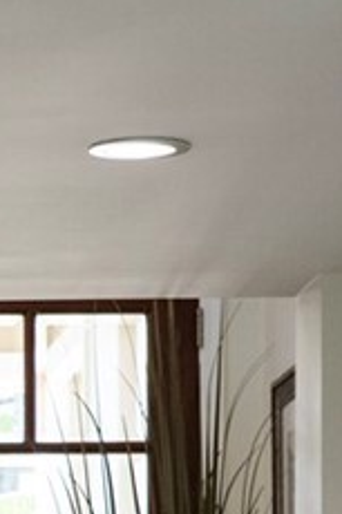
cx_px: -360
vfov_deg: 8.5
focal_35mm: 236
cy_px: 849
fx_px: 3368
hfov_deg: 5.7
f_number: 5.6
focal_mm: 50
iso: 1600
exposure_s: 1/200
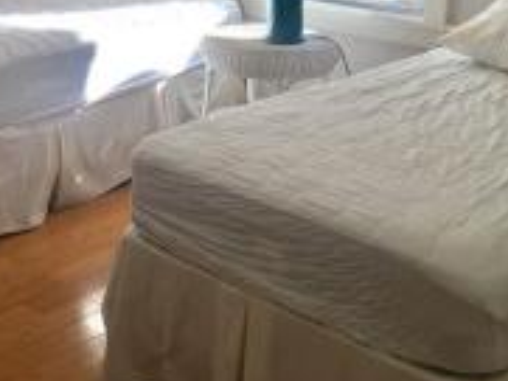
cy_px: -17
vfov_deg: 22.0
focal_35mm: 64
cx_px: 87
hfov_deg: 29.4
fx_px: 940
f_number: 2.2
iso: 32
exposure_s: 1/120
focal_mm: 4.15
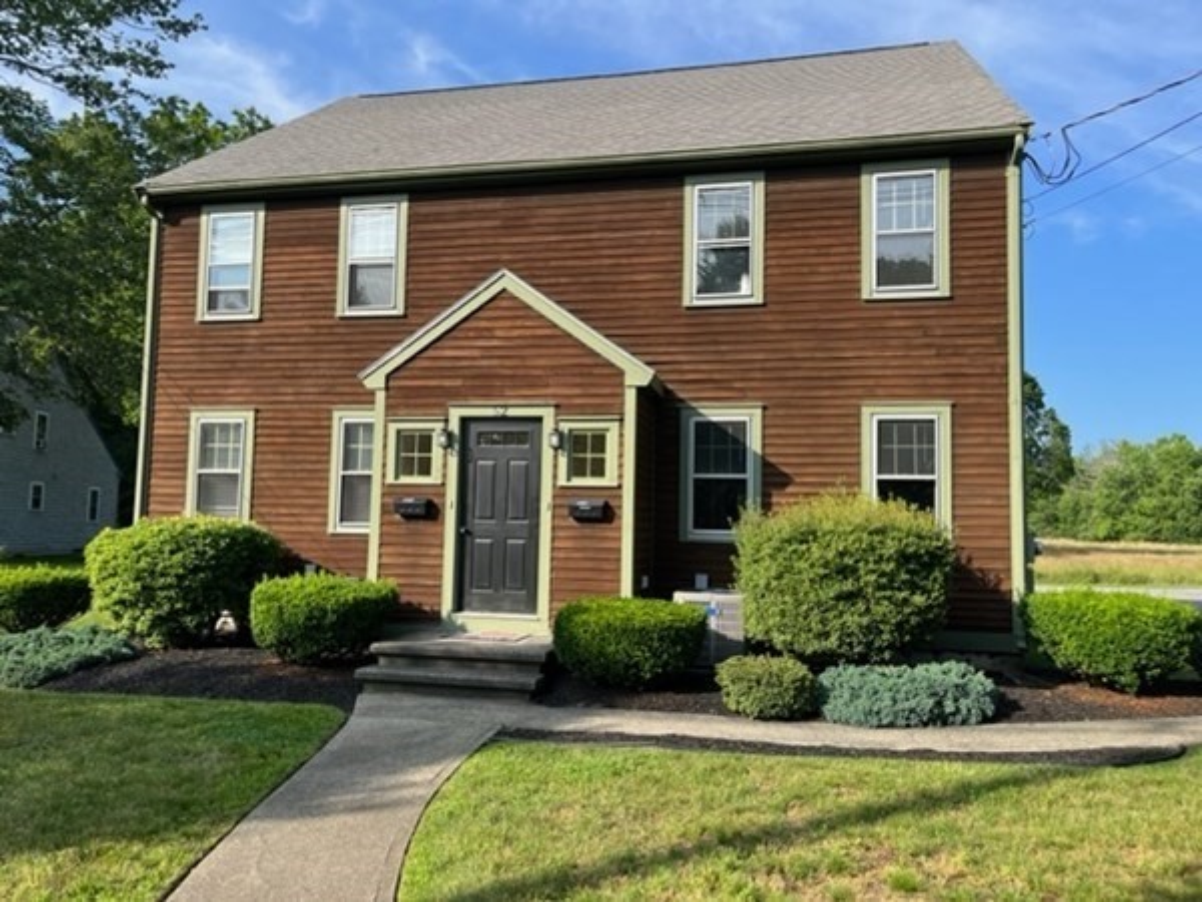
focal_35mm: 26
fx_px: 903
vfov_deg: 53.1
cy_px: 451
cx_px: 601
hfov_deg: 67.3
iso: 50
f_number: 1.6
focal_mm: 5.1
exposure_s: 1/1458
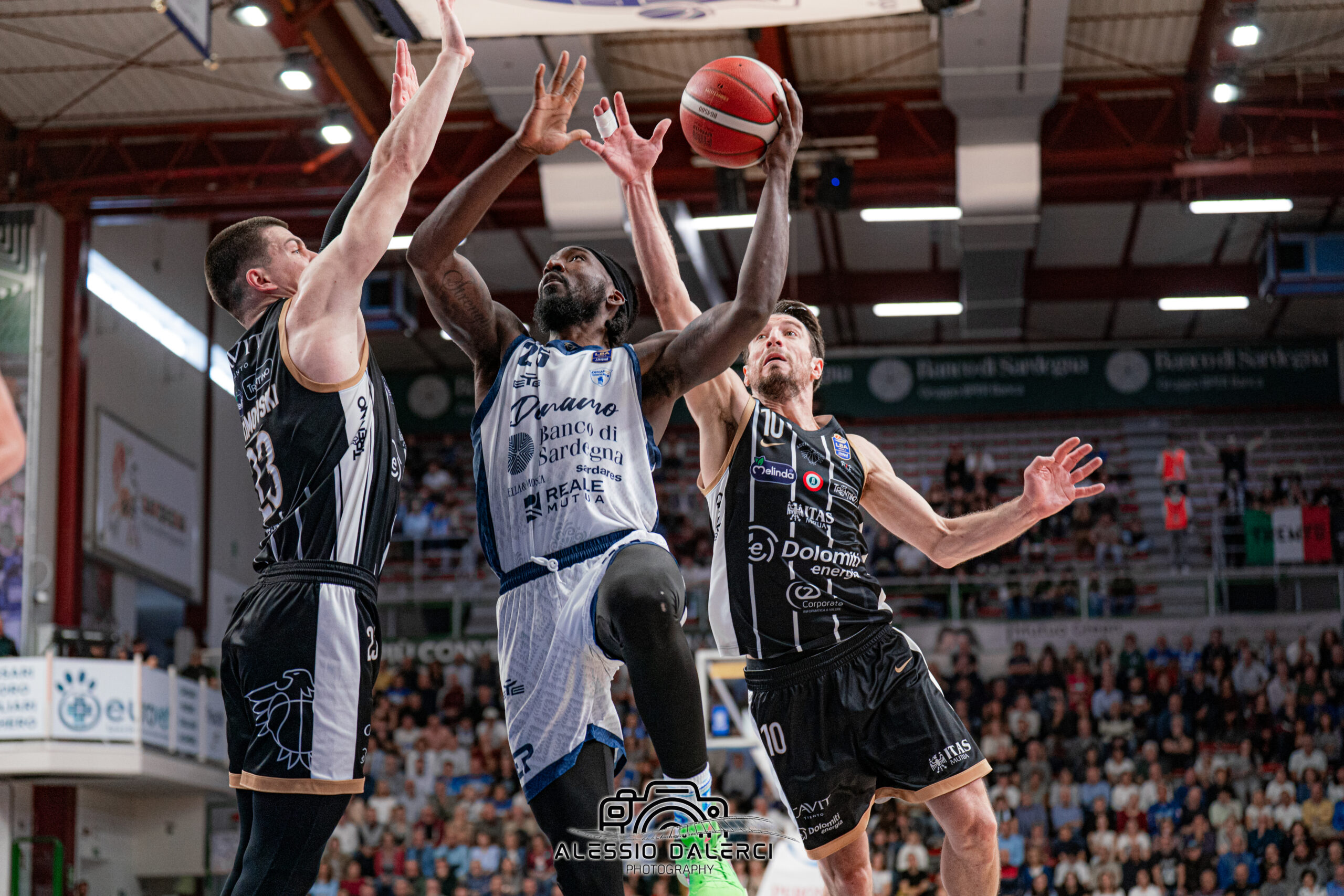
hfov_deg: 28.8
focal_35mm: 70
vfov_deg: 19.5
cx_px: 672
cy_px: 448
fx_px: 2613
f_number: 2.8
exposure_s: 1/1000
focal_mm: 70
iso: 2000
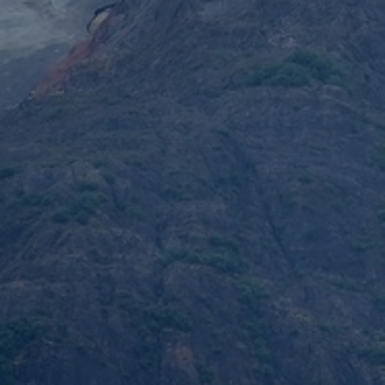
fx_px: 22033
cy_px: -273
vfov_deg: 1.0
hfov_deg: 1.0
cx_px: 685
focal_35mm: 1751
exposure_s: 1/640
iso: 100
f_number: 6.3
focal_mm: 300
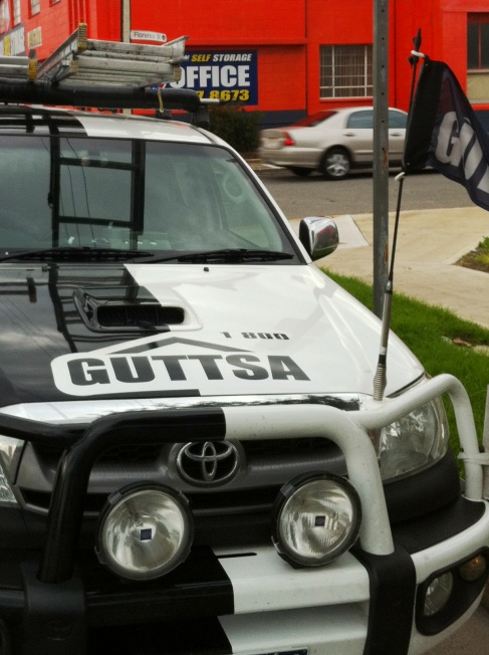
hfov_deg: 26.4
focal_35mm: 55
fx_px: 1039
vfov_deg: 34.5
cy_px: 189
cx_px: 175
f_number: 2.8
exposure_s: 1/60
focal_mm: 3.85
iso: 80
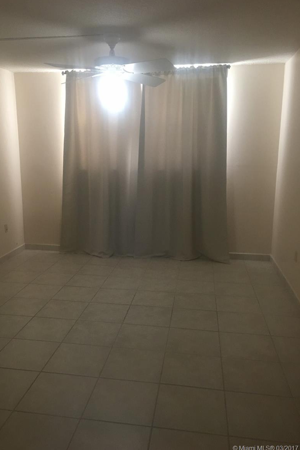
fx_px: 388
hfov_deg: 42.2
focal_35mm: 31
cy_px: 222
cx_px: 129
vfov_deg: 60.3
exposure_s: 1/15
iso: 80
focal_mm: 4.15
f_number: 2.2
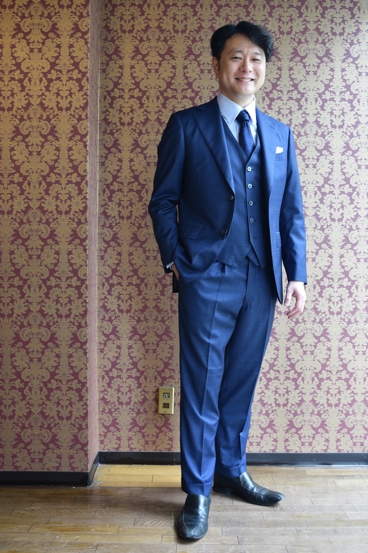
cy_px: 276
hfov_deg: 36.9
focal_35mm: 36
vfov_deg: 53.1
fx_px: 552
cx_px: 184
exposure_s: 1/40
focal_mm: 24
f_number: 5.6
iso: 500
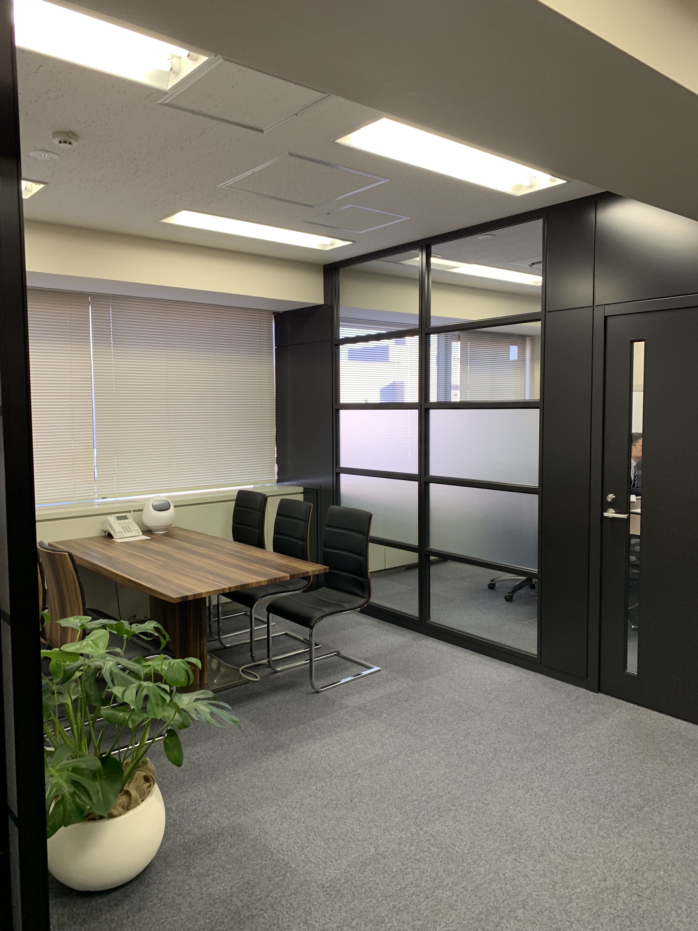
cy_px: 466
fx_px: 699
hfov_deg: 53.1
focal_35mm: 26
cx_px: 349
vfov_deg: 67.3
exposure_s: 1/50
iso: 64
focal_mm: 4.25
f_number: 1.8
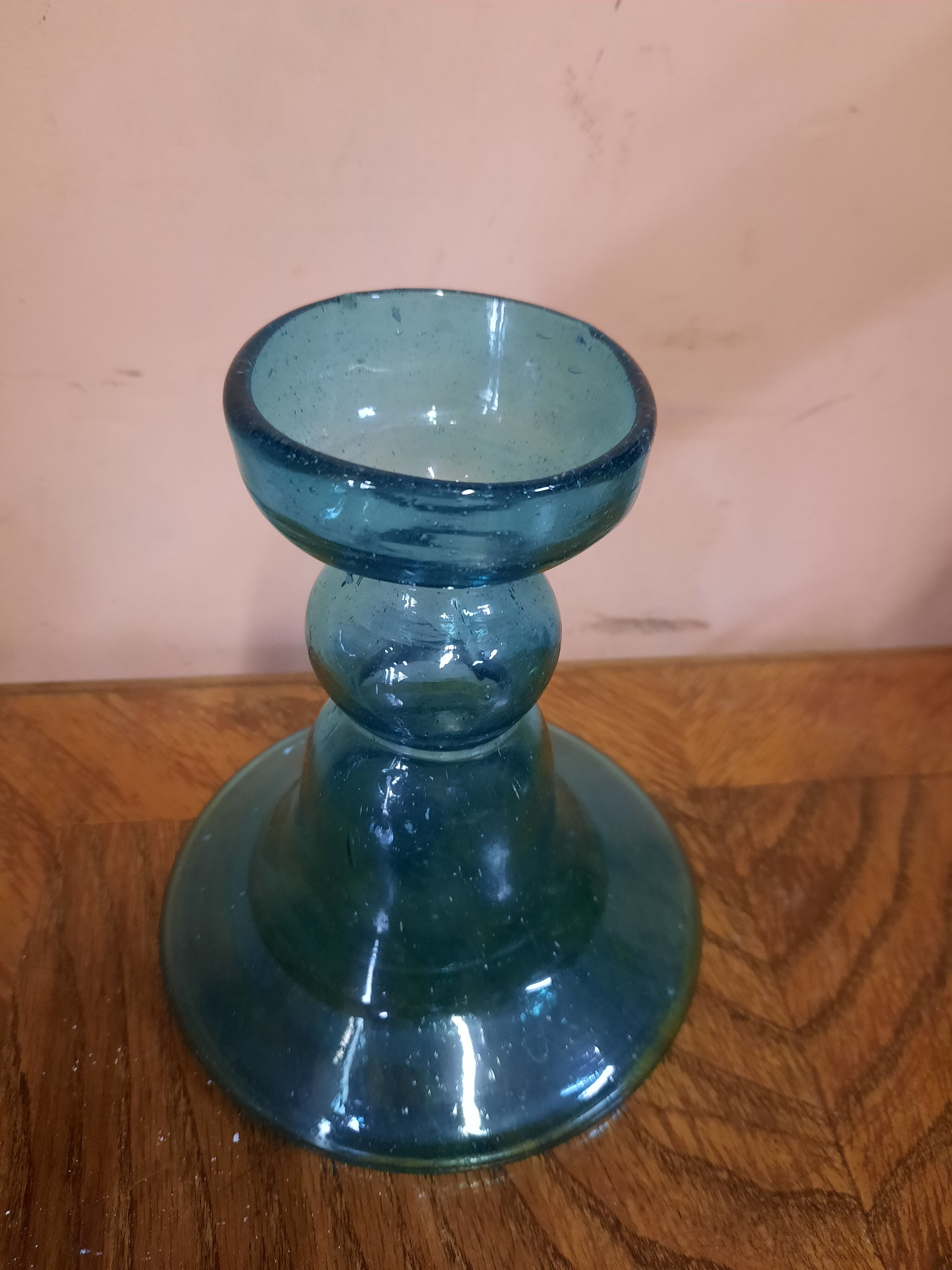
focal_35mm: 25
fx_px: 917
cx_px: 476
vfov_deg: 69.4
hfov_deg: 54.9
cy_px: 635
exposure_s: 1/25
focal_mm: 4.6
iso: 500
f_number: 2
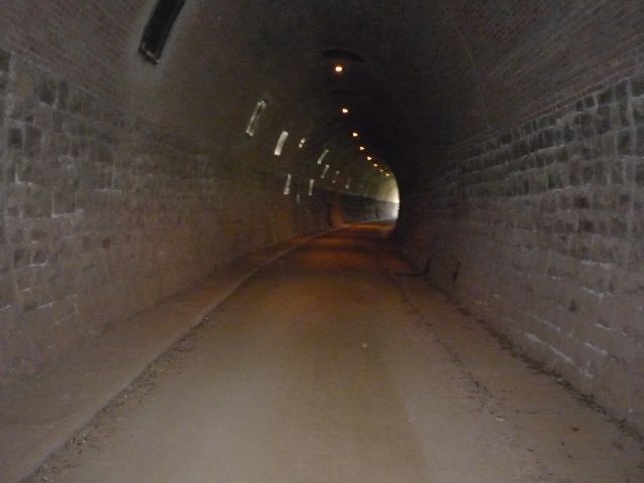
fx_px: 595
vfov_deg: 44.2
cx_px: 322
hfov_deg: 56.8
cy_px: 242
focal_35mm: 32
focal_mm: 5.2
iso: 800
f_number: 3.3
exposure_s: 1/8
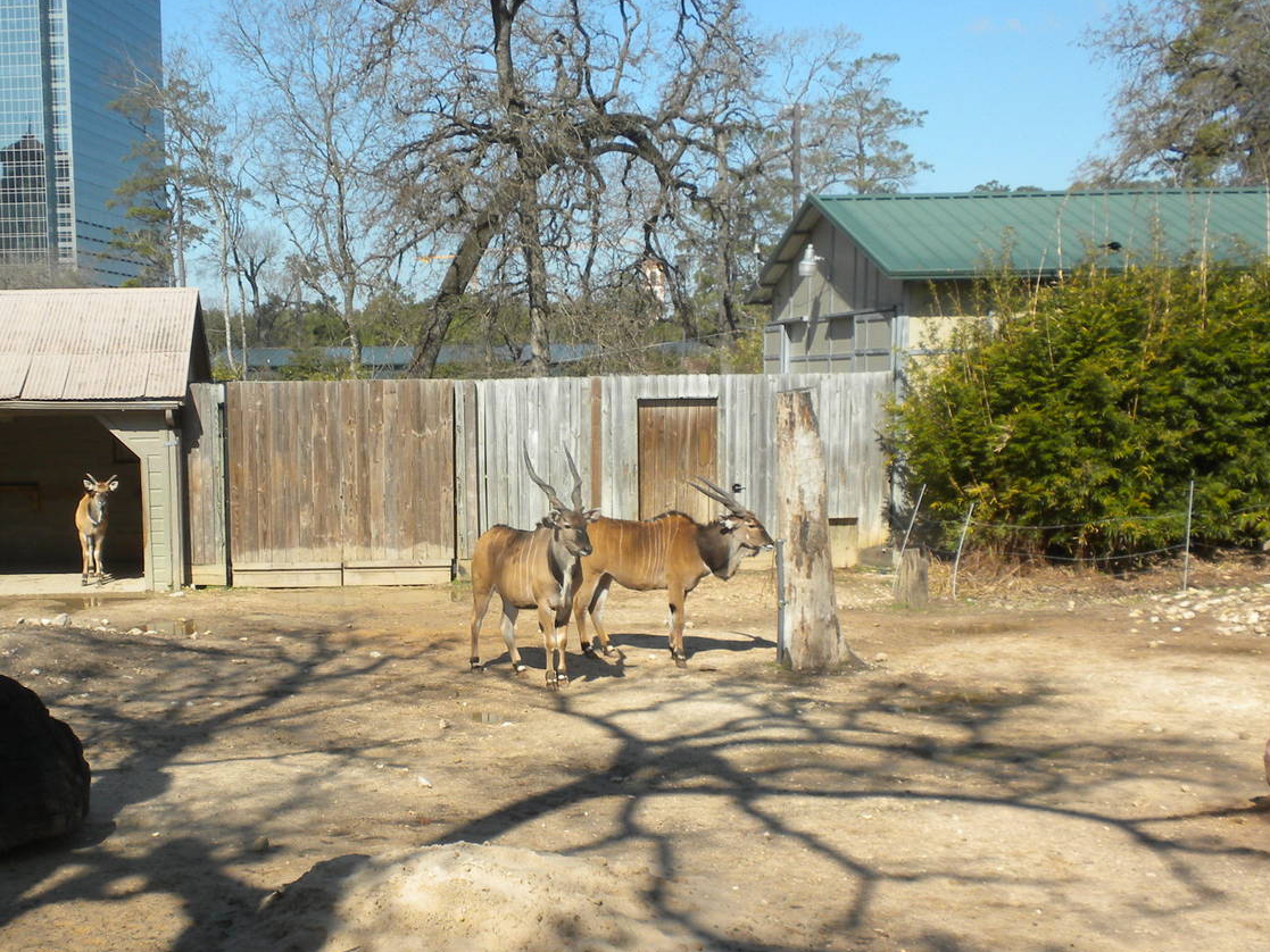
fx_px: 1945
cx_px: 437
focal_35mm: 53
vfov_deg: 27.4
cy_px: 638
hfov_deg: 35.9
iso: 64
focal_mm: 6.6
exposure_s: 1/100
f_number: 10
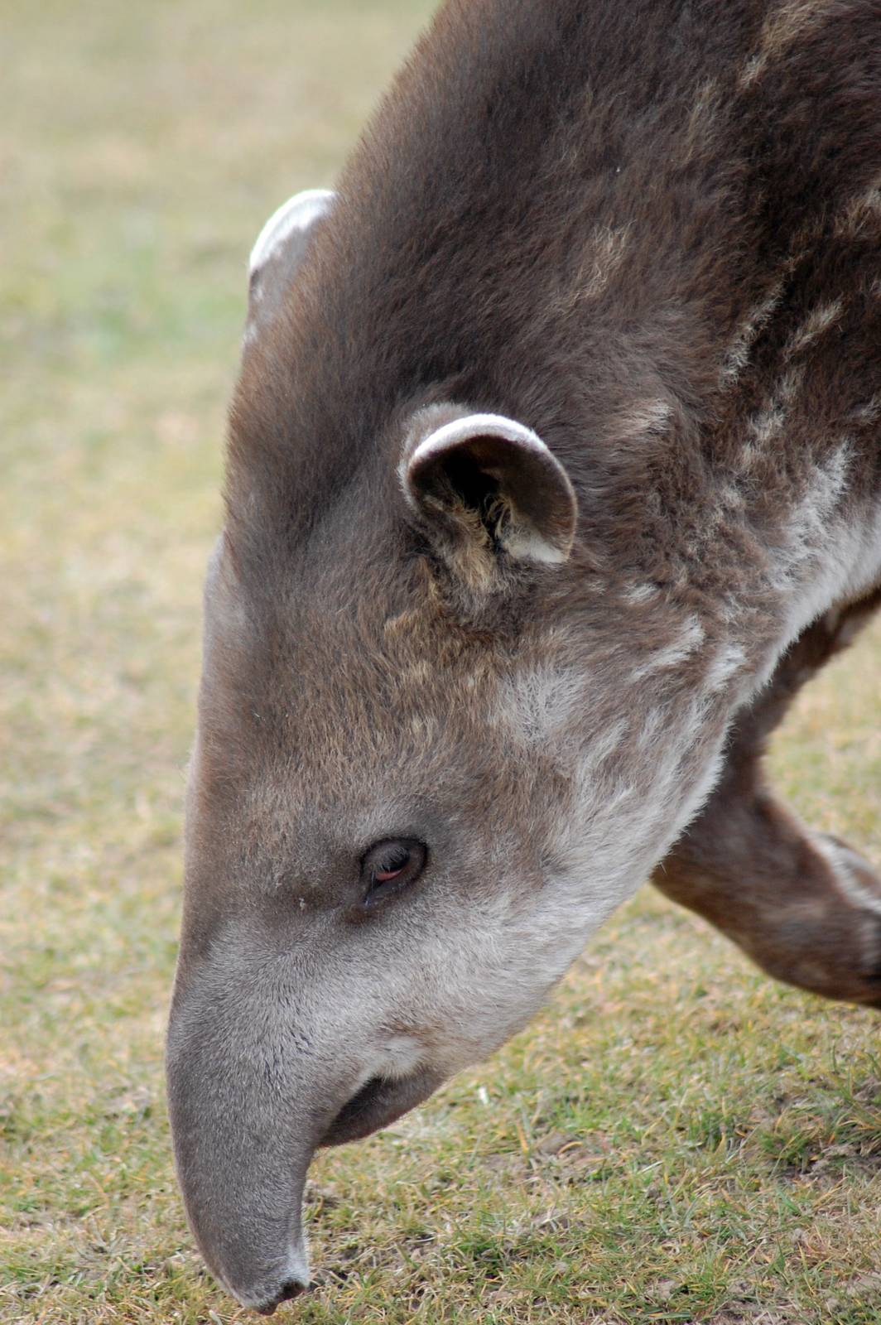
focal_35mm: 360
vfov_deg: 5.7
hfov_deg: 3.8
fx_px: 13237
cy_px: 662
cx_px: 440
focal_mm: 240
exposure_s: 1/500
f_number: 5
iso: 720
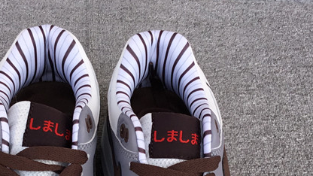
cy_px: 203
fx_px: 606
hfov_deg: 28.8
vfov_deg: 16.0
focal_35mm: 73
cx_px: 106
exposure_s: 1/275
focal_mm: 3.3
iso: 25
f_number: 2.4
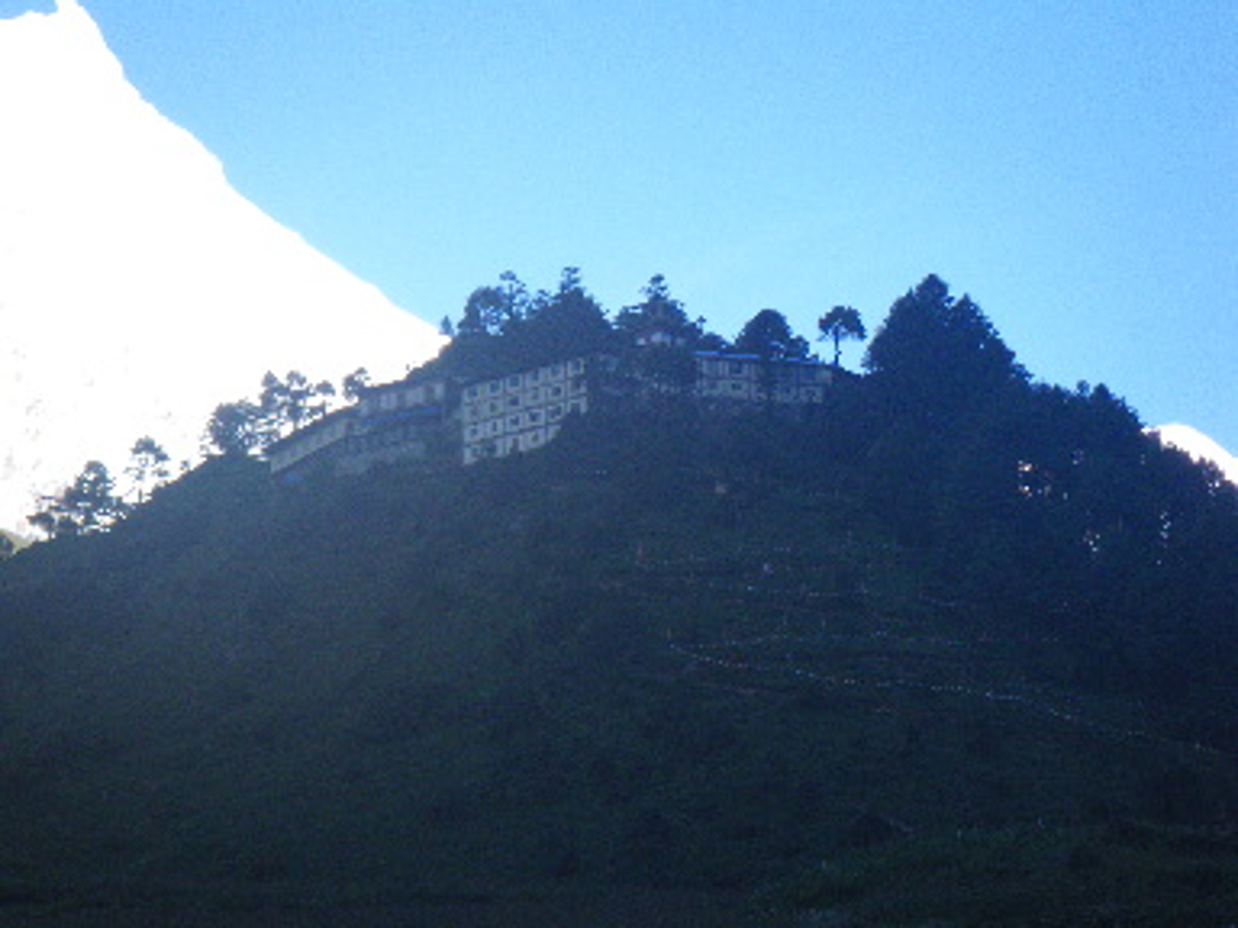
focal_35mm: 140
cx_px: 619
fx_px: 5007
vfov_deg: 10.6
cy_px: 464
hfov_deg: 14.1
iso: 200
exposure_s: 1/250
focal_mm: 25
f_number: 5.5
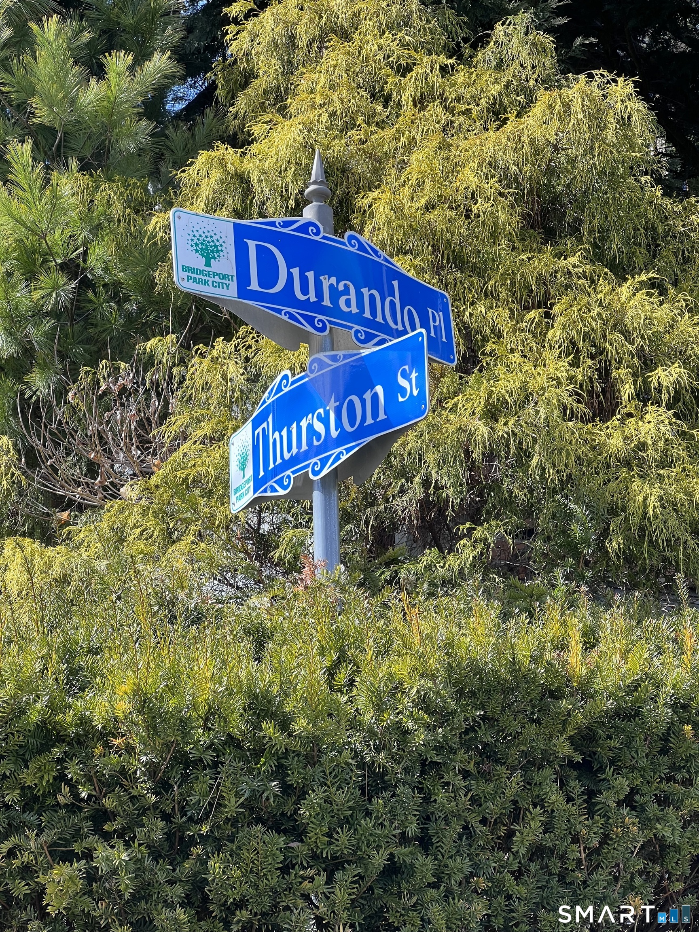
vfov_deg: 25.3
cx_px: 350
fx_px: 2073
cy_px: 466
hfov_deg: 19.1
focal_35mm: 77
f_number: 2.8
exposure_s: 1/181
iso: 32
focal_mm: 9
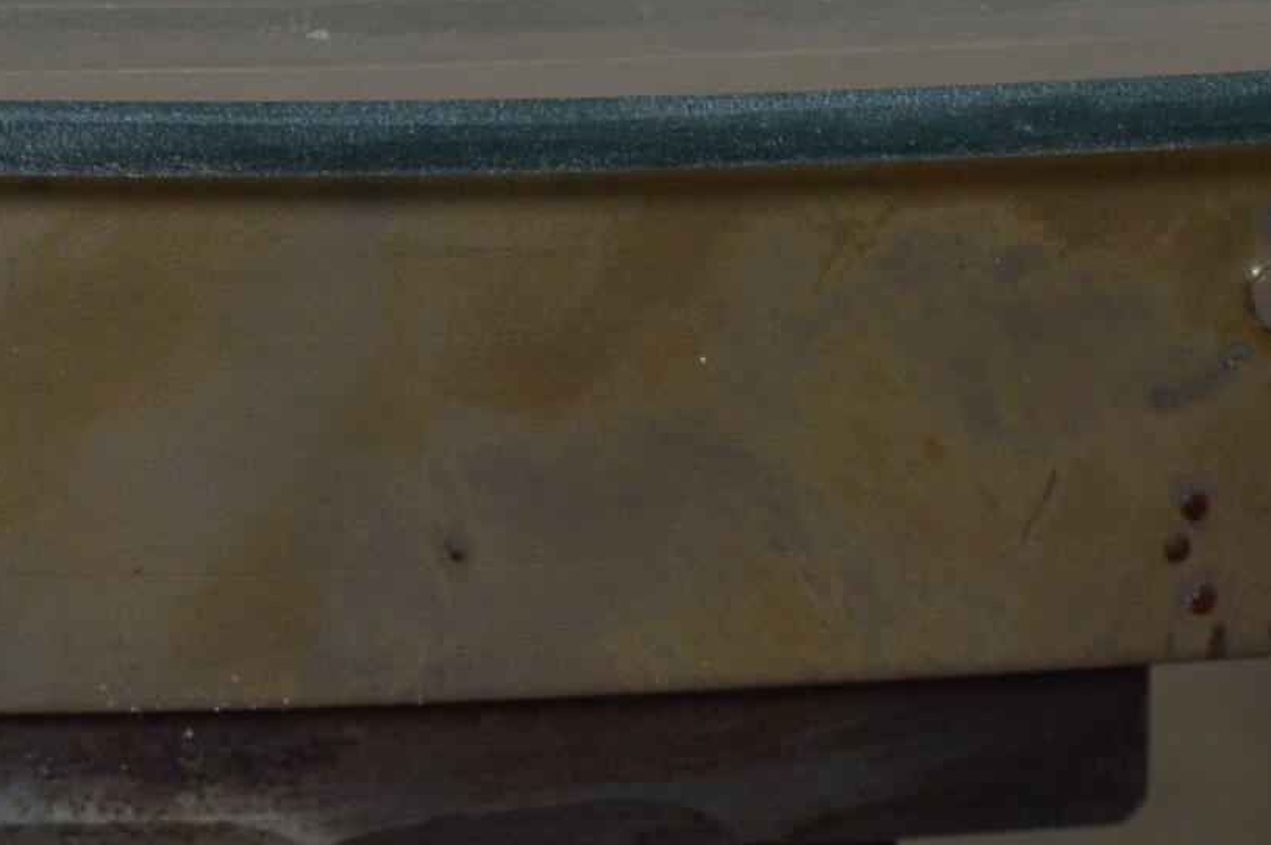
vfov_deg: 4.5
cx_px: 219
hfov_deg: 6.8
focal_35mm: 305
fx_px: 10752
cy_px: 745
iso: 400
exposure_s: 1/100
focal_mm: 55
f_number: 6.3
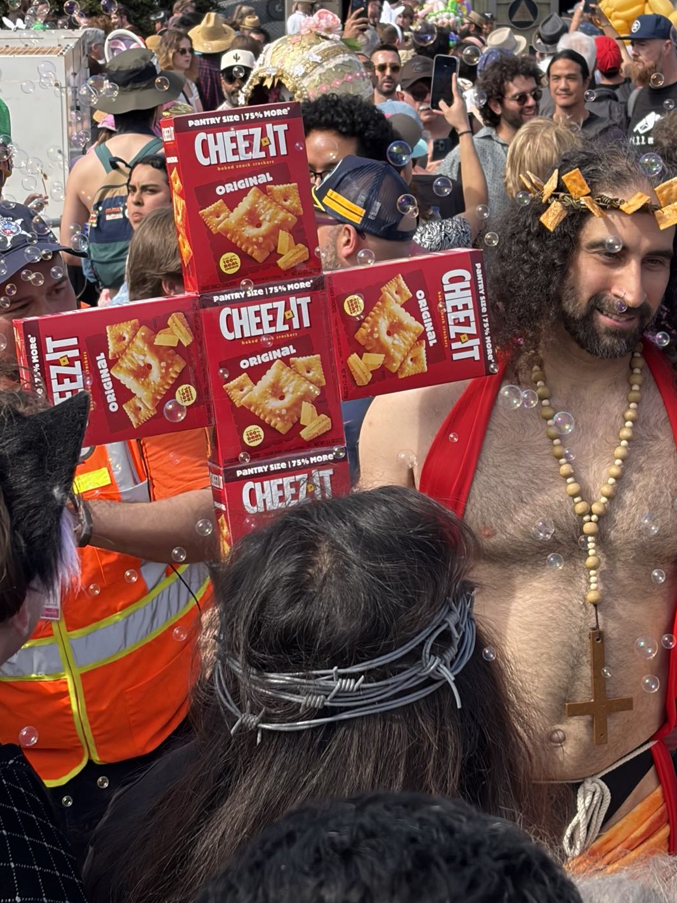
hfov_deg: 24.4
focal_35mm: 60
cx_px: 378
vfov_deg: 32.2
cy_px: 445
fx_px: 1565
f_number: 1.6
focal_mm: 5.96
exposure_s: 1/1957
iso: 32
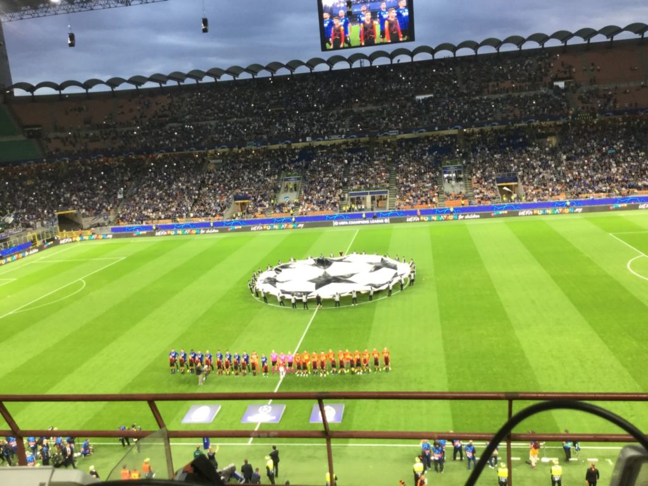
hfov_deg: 58.4
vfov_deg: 45.4
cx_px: 324
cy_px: 243
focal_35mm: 31
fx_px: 580
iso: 64
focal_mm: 3.3
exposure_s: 1/33
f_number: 2.4
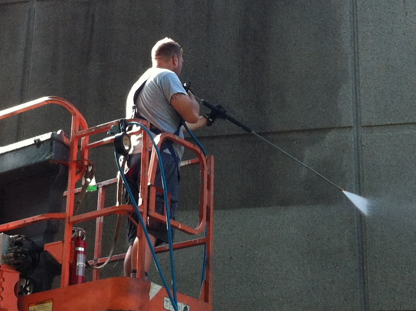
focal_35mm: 97
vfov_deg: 15.1
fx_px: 1164
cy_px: 70
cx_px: 167
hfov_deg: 20.2
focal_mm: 3.85
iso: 80
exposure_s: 1/186
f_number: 2.8
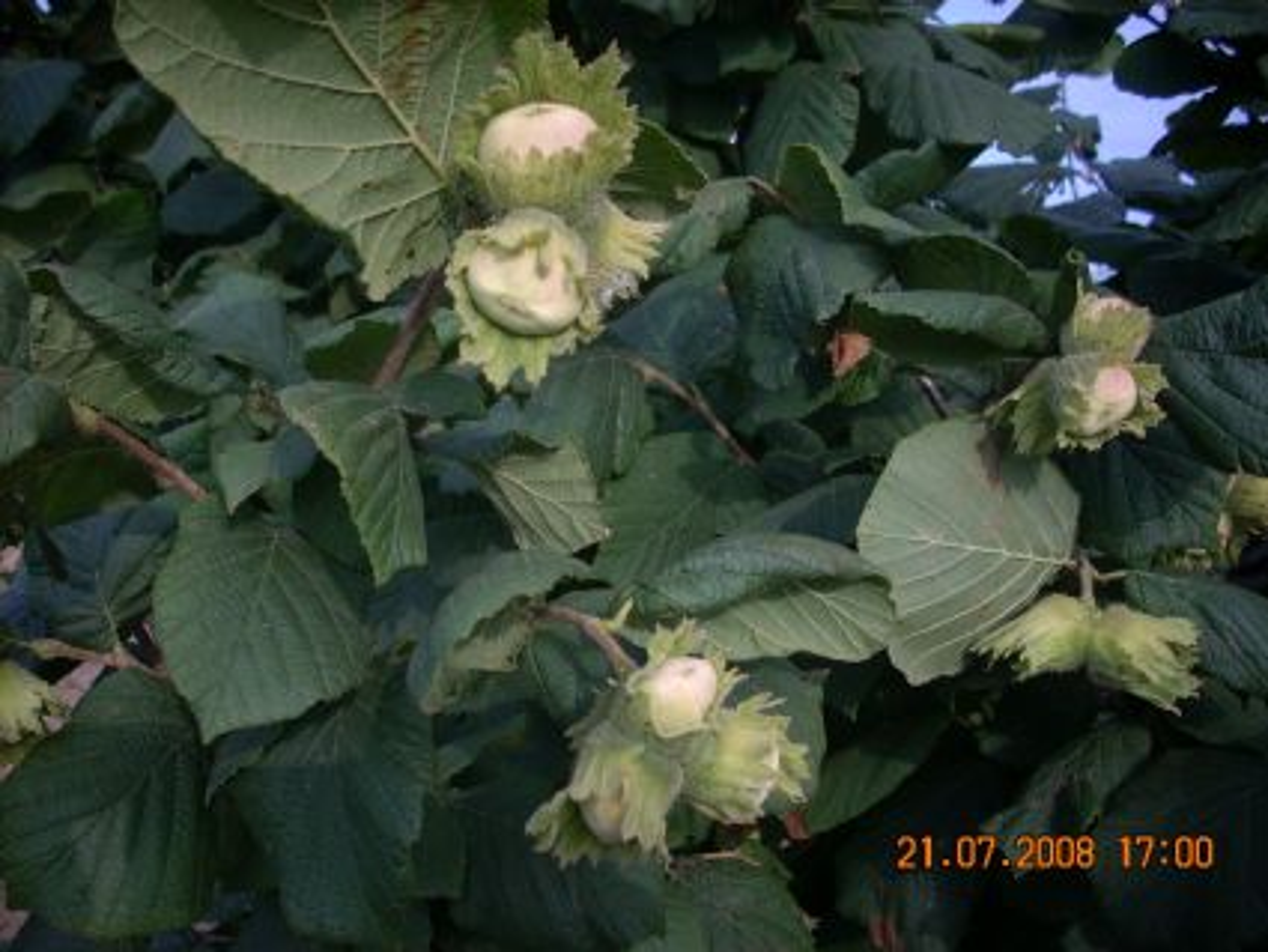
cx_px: 634
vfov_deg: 38.7
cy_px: 476
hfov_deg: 50.1
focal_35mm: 37
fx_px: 1356
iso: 64
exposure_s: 1/402
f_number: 2.8
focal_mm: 6.2
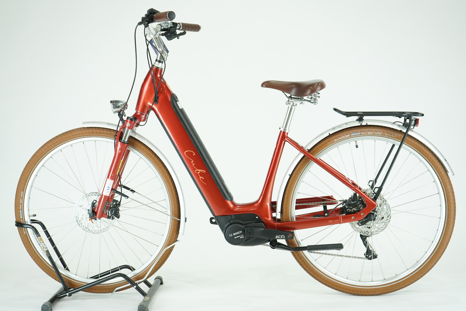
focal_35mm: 54
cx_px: 233
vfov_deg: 25.1
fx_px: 699
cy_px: 156
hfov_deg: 36.9
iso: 1600
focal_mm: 54
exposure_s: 1/200
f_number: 5.6
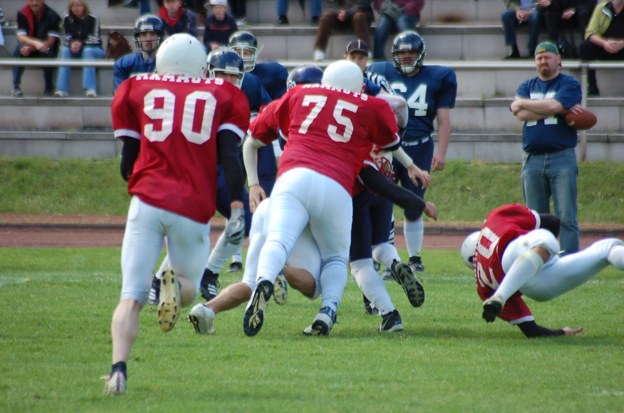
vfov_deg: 3.0
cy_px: 206
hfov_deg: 4.6
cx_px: 312
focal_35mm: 450
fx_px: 7785
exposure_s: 1/500
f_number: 5.6
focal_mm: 300
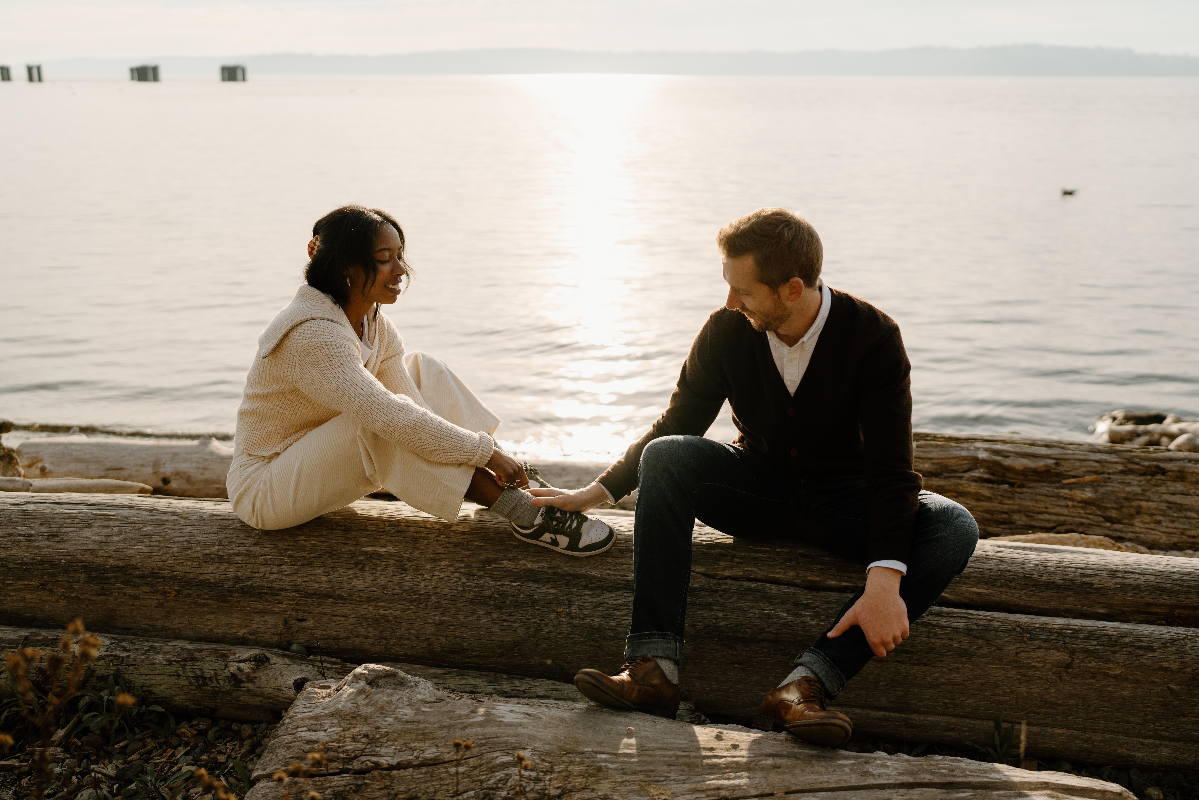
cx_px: 600
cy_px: 400
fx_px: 1166
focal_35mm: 35
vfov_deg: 37.9
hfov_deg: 54.4
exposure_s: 1/3200
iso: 125
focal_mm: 35
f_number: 2
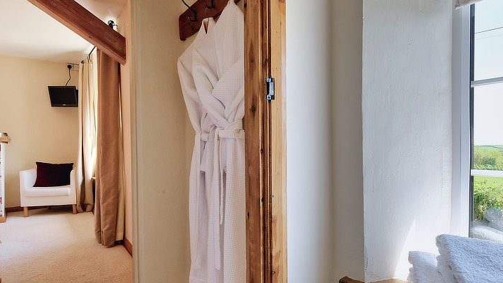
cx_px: 261
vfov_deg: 55.8
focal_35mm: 20
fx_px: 267
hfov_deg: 86.6
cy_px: 155
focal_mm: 10
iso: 200
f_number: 8
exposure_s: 1/34
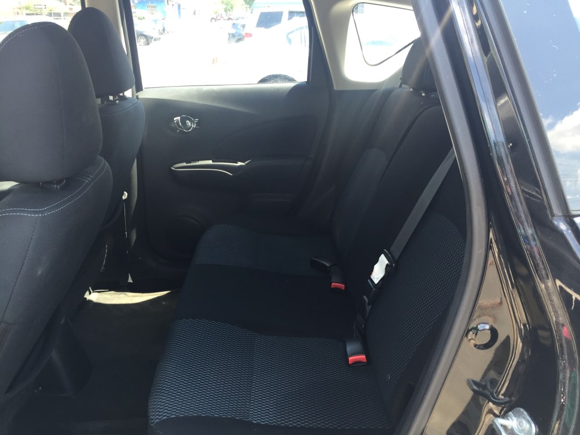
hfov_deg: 61.7
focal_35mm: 29
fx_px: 486
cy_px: 218
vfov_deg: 48.2
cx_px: 290
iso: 50
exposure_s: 1/120
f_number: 2.2
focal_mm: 4.15
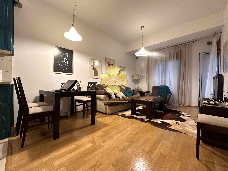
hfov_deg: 102.1
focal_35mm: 14
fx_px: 92
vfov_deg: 85.7
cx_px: 114
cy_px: 86
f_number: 2.2
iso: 320
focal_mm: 2.22
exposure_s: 1/50
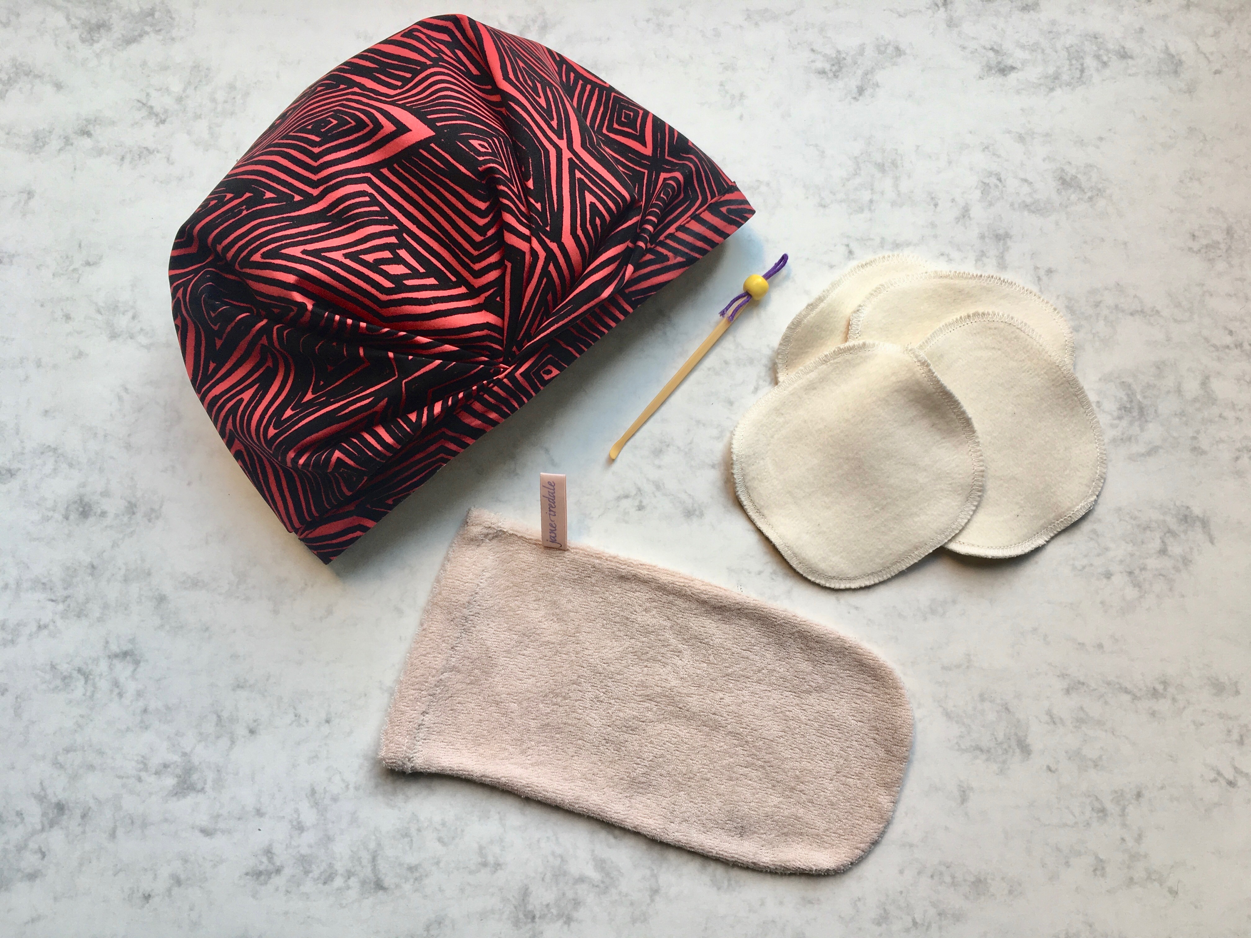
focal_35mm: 29
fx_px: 1048
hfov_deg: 61.7
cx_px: 626
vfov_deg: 48.2
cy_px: 469
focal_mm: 4.15
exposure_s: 1/100
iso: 25
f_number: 2.2
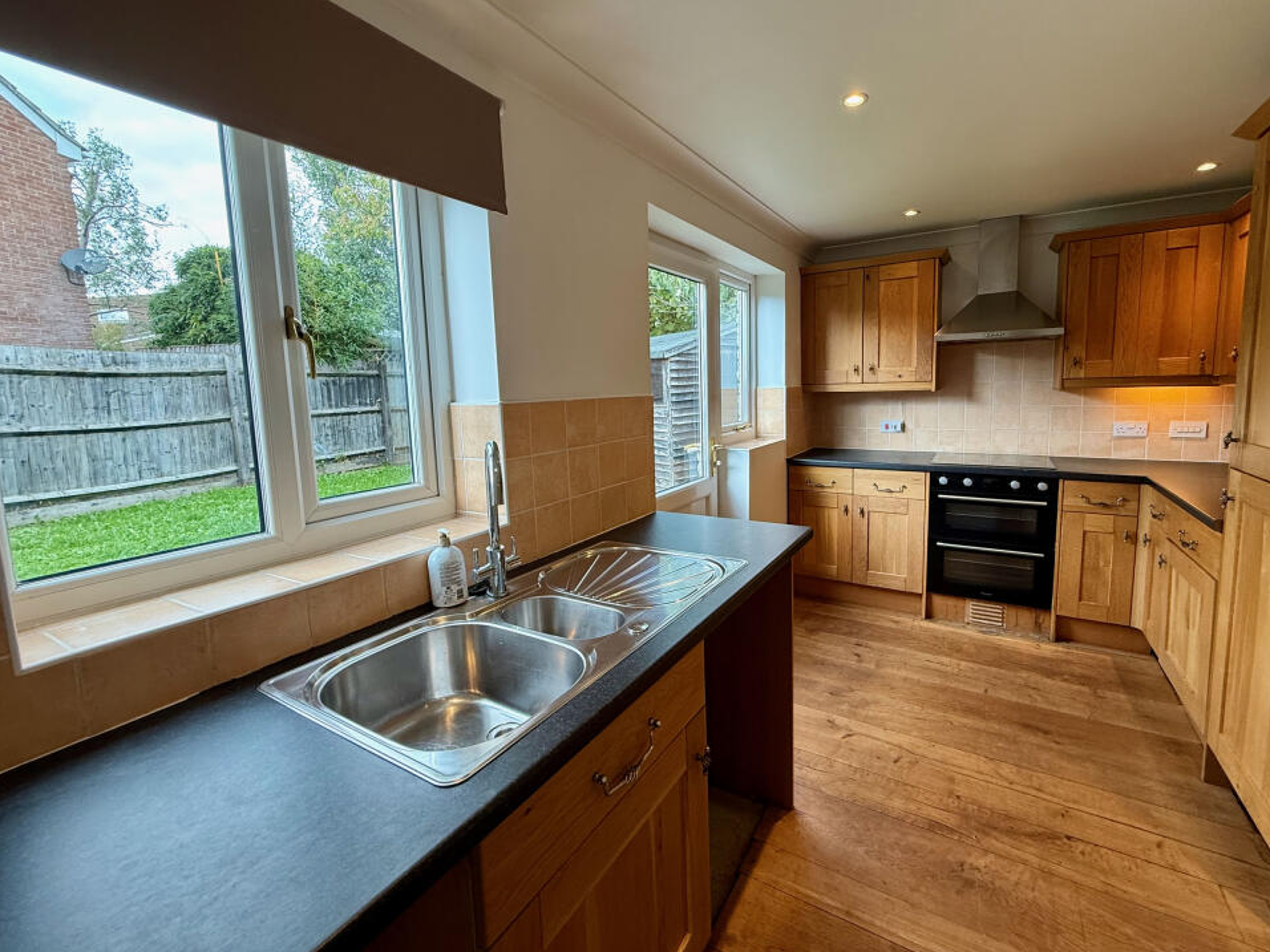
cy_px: 445
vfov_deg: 81.6
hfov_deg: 98.0
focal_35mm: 15
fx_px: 550
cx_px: 678
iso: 160
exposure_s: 1/100
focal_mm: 2.22
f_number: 2.2
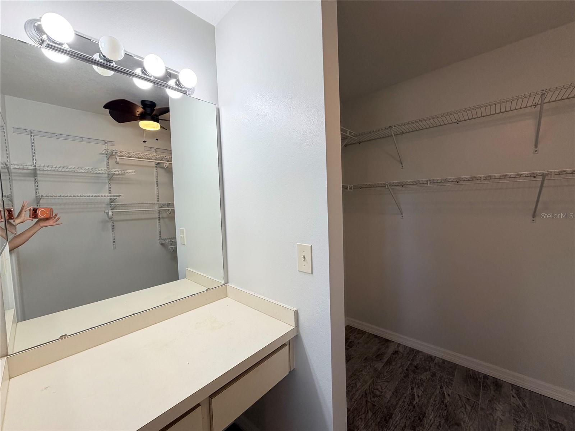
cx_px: 288
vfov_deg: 85.7
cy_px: 216
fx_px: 233
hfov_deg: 102.1
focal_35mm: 14
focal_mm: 2.22
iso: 125
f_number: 2.2
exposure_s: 1/120
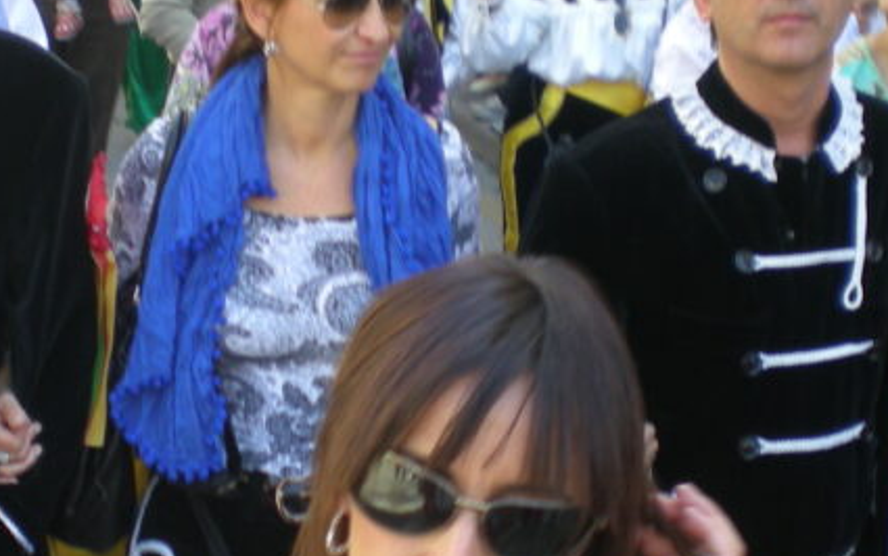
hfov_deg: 22.6
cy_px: 385
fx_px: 2203
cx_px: 242
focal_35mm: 91
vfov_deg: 14.3
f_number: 3.1
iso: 50
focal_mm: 6.3
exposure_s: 1/75.6
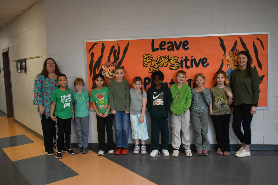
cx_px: 139
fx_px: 255
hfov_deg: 57.2
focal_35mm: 33
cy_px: 92
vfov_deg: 40.0
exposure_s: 1/125
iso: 1400
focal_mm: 22
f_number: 3.8
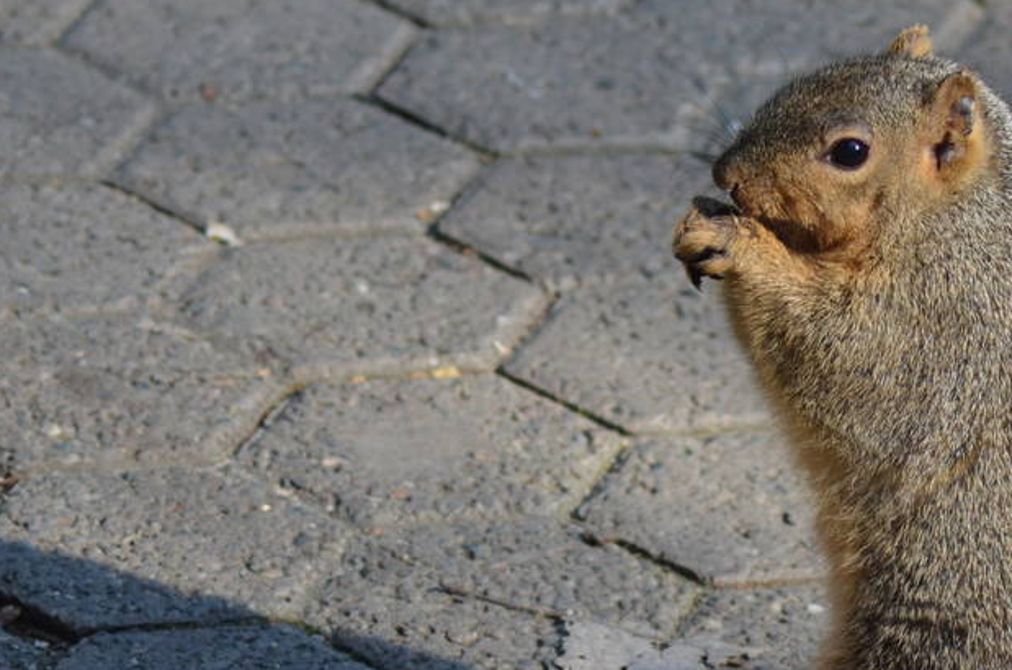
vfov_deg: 3.5
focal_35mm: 388
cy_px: 325
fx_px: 10885
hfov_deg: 5.3
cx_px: 960
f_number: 5.6
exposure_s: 1/500
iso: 400
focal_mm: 100
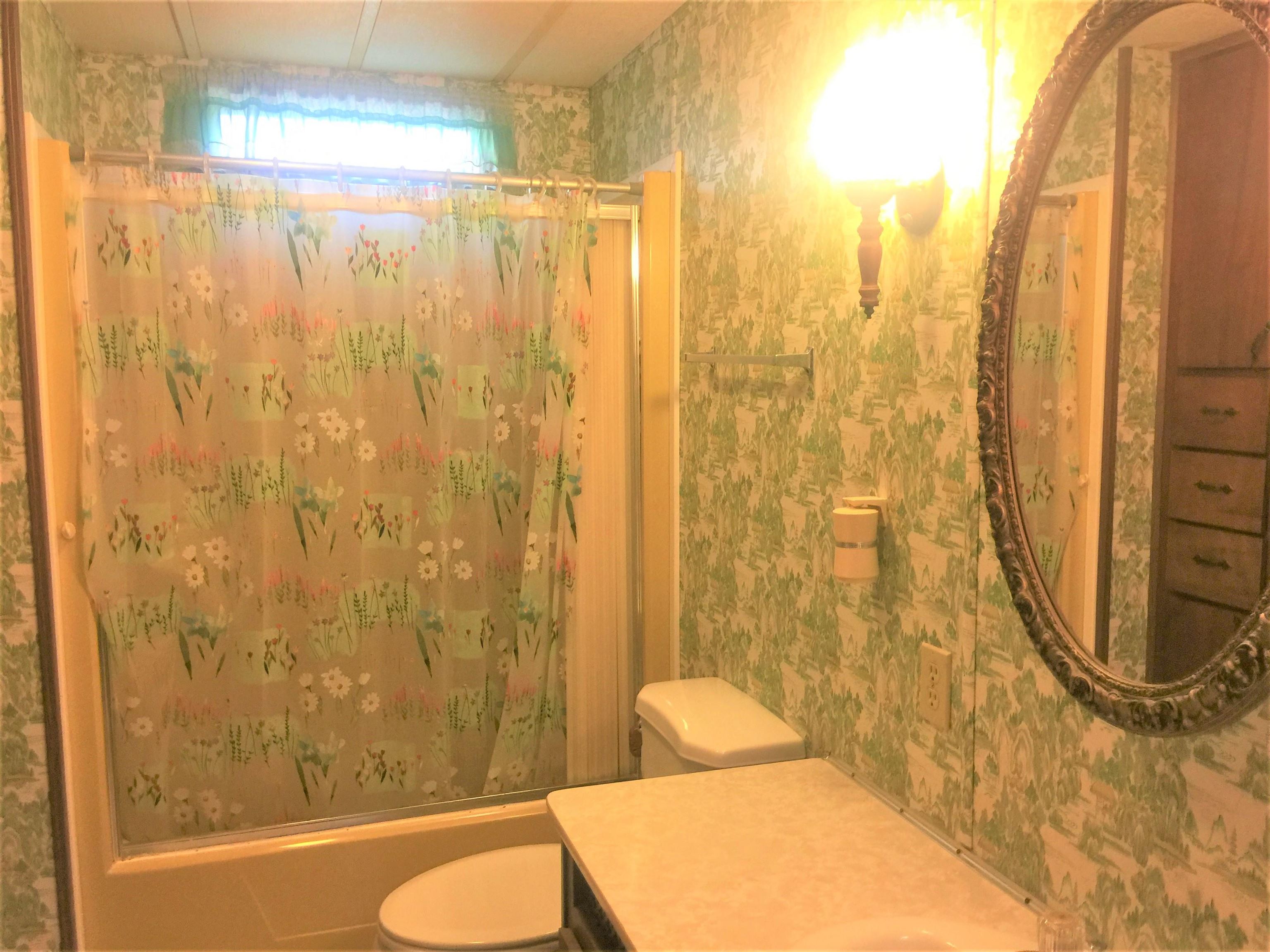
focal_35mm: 29
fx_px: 1064
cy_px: 476
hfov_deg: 61.7
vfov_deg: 48.2
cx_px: 635
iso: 50
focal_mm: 4.15
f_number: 2.2
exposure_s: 1/15
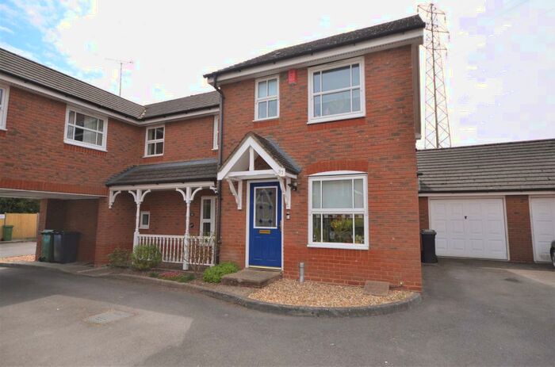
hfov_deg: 85.6
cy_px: 184
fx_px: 300
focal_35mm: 20
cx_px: 278
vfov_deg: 62.9
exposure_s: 1/250
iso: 100
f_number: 9
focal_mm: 13
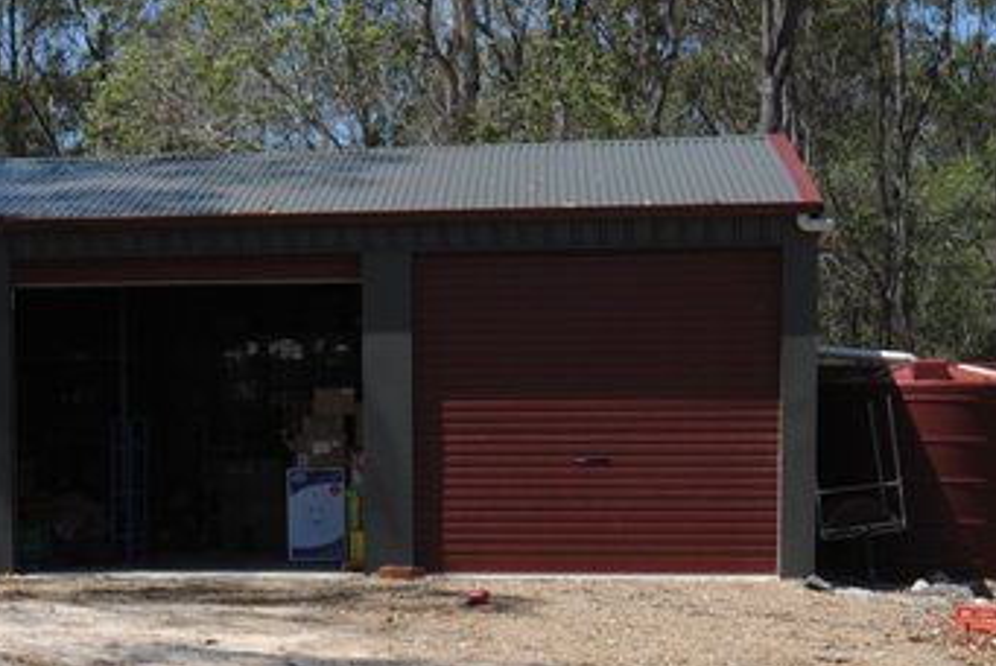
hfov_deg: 22.1
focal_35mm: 90
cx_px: 123
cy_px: 656
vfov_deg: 15.0
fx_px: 2492
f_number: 8
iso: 100
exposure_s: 1/250
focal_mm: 20
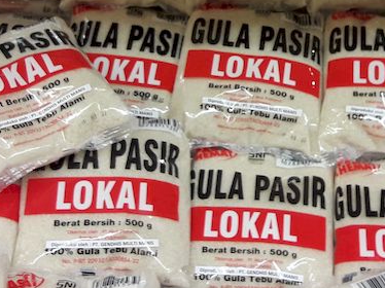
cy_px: 45
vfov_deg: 17.2
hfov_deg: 23.0
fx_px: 945
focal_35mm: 85
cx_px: 212
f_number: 1.9
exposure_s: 1/33
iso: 64
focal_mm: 3.7
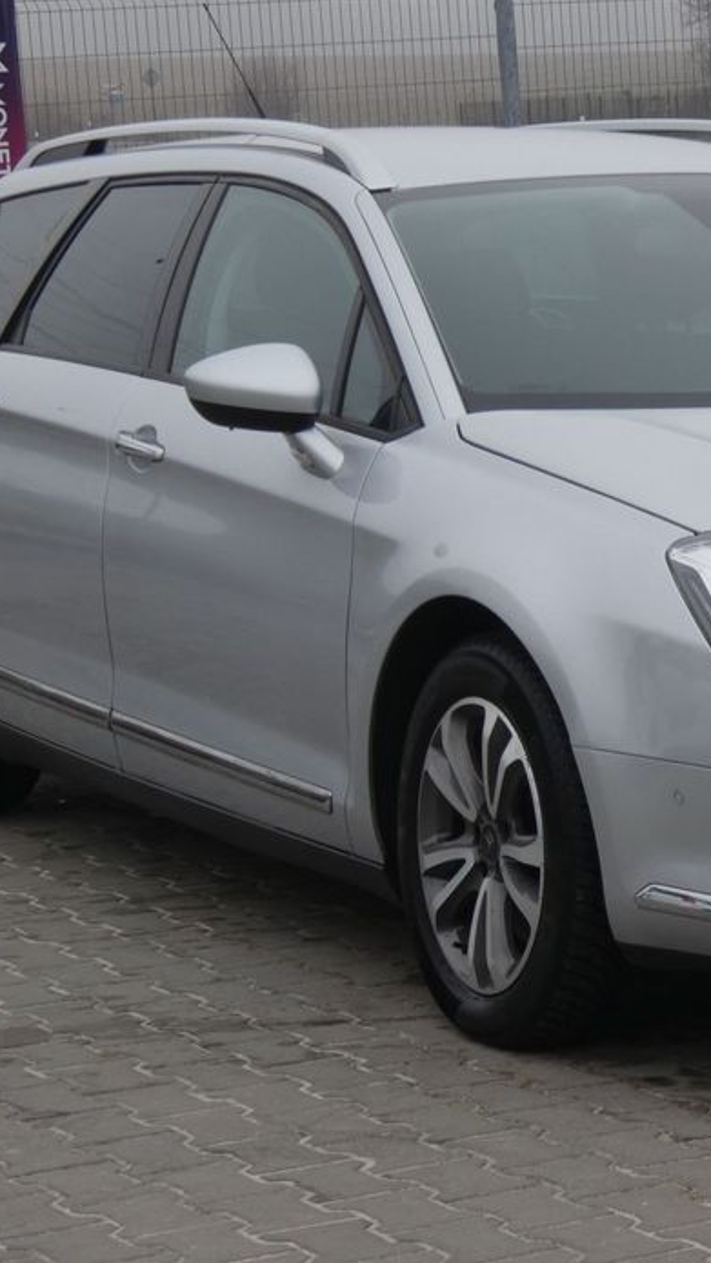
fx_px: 4088
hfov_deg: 9.9
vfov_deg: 17.6
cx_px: 736
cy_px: 609
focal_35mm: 122
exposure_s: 1/80
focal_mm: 13.7
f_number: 5
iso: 80
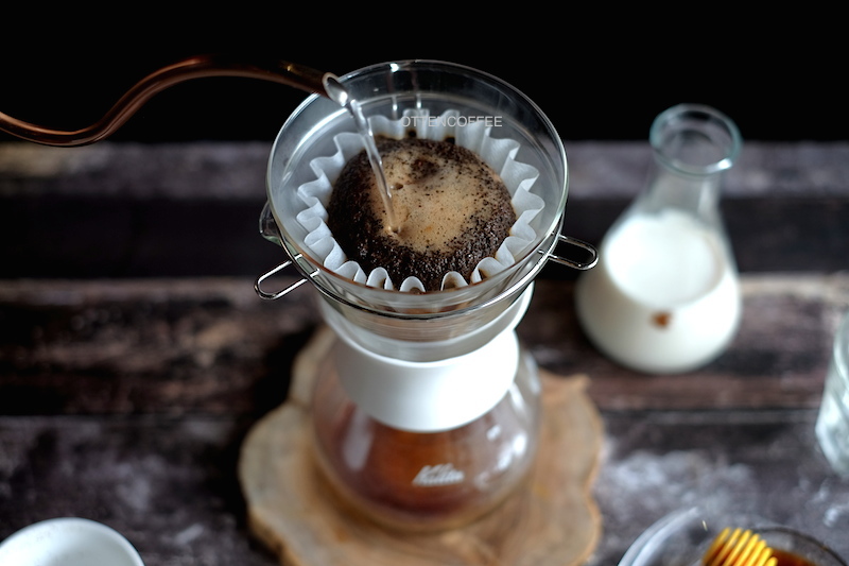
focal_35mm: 53
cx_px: 424
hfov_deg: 37.5
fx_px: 1250
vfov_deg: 25.5
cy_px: 283
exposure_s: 1/125
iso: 250
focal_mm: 35
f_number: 2.2
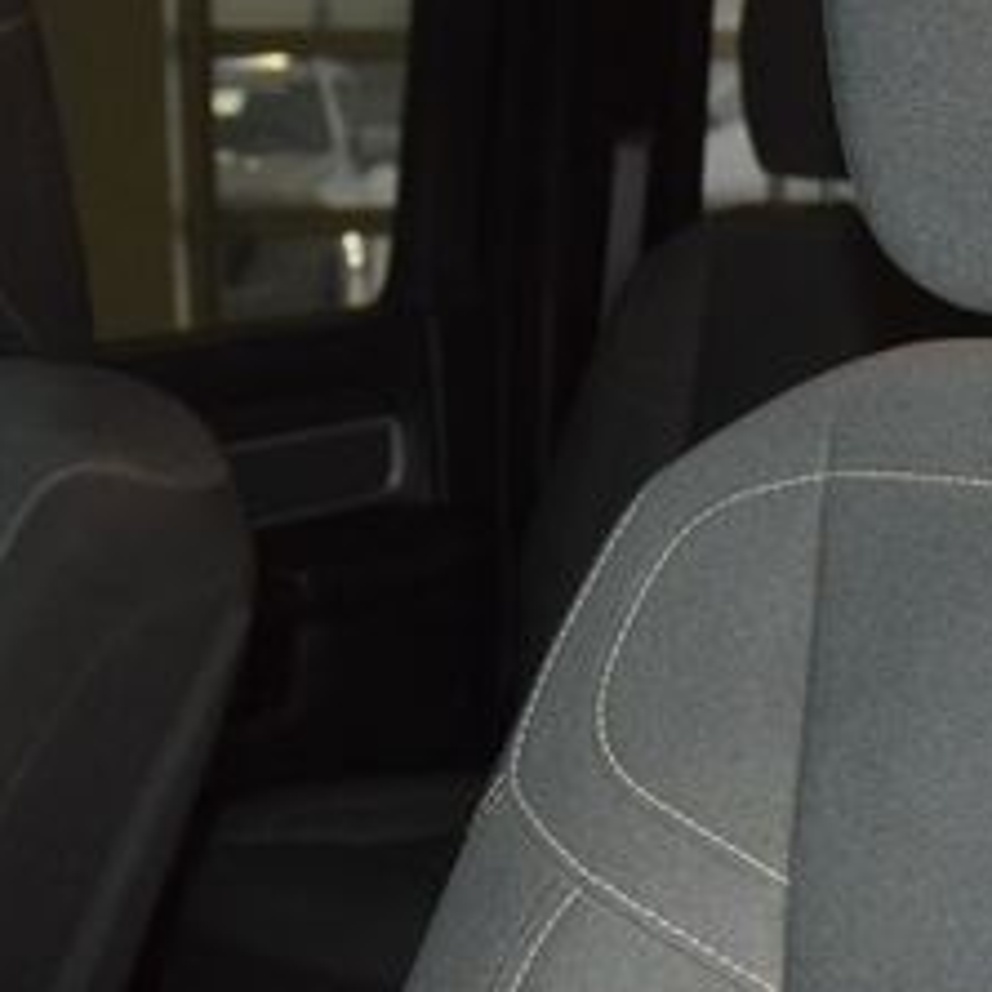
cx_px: 1161
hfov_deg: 24.0
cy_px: 340
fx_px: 2140
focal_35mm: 66
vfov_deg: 26.0
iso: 2200
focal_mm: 18
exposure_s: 1/80
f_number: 3.5
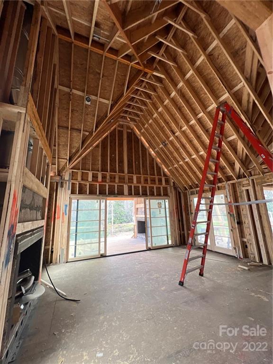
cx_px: 136
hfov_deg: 89.9
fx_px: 137
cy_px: 182
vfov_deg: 106.2
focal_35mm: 13
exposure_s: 1/32
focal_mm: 1.57
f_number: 1.8
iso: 64
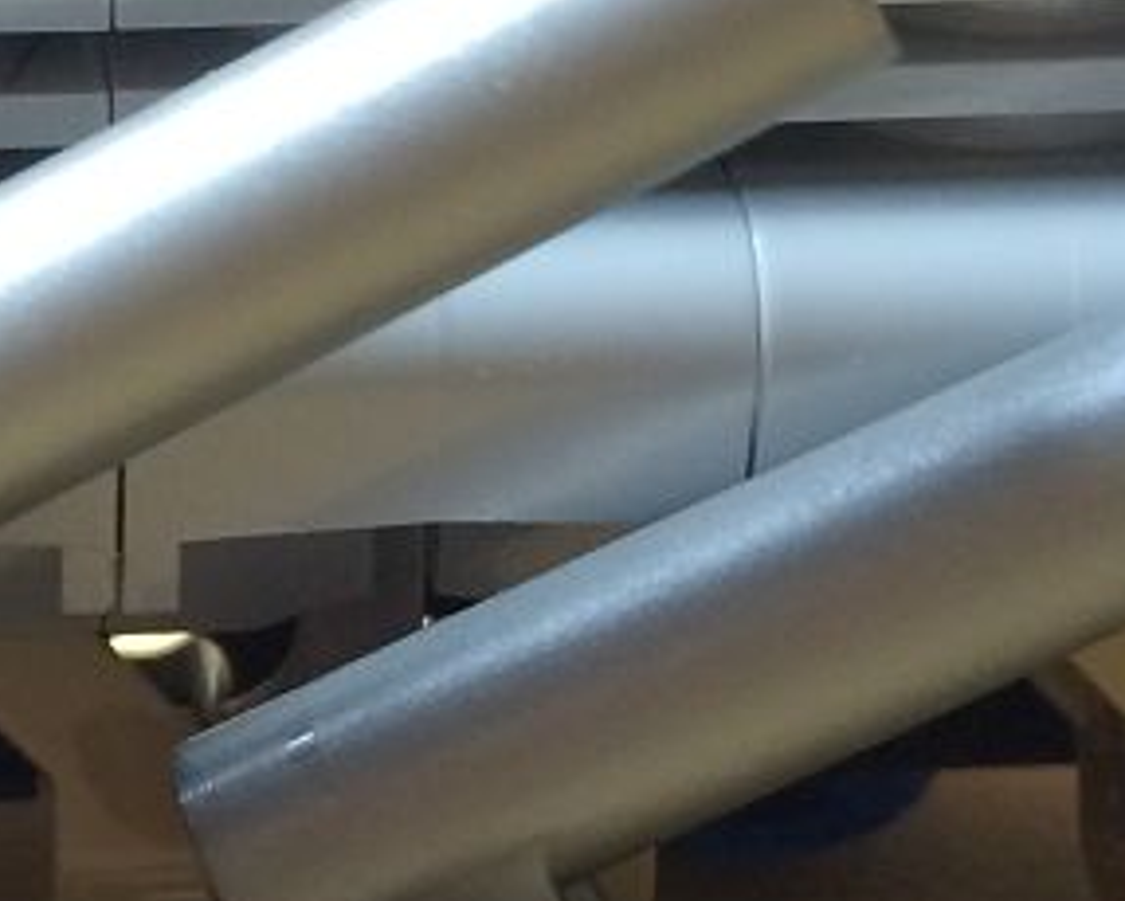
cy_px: 558
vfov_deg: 11.6
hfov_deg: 14.2
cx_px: -43
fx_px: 4431
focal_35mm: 133
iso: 64
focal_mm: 4.12
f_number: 2.2
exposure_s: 1/30
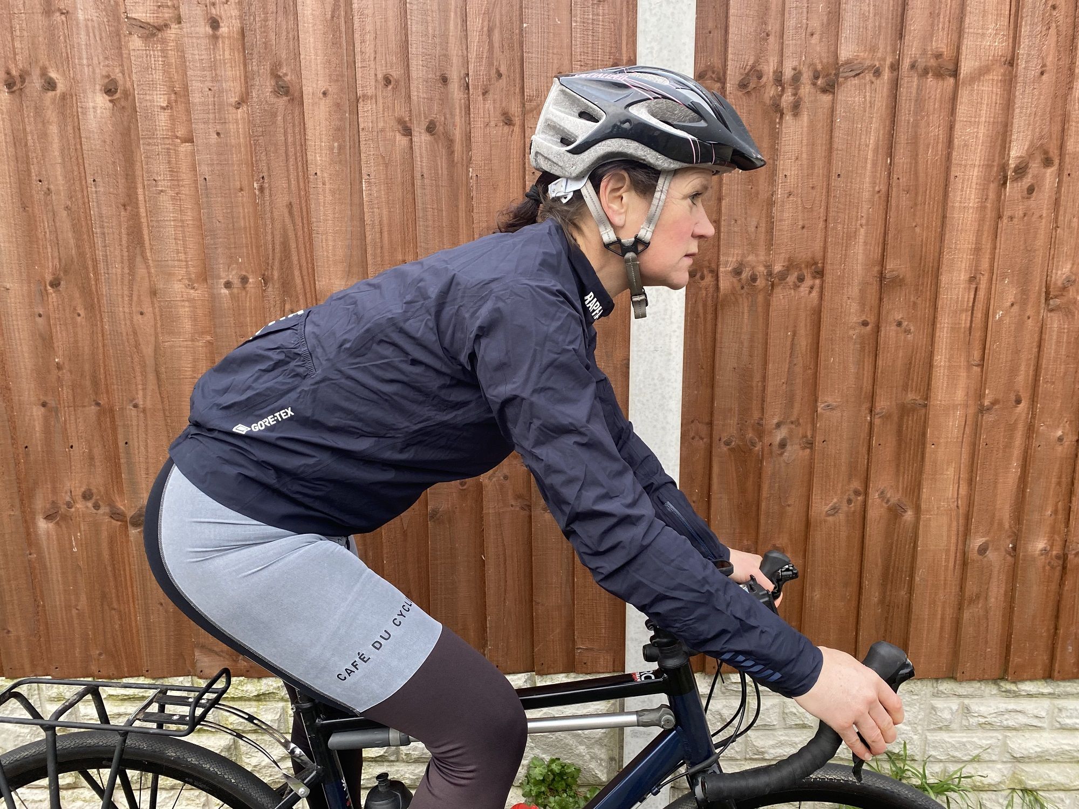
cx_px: 540
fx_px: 810
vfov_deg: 53.1
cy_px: 404
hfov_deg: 67.3
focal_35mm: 26
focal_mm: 4.25
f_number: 1.8
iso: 100
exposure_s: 1/121
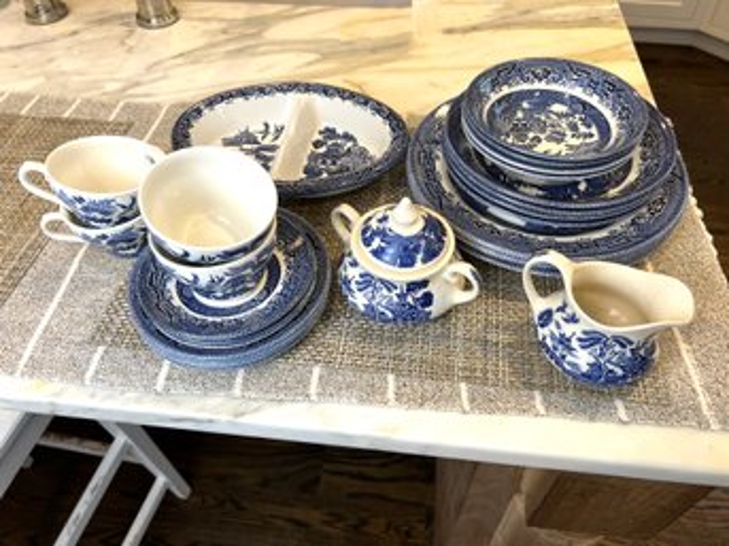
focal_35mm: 26
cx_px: 364
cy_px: 273
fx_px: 547
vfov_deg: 53.0
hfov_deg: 67.3
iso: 80
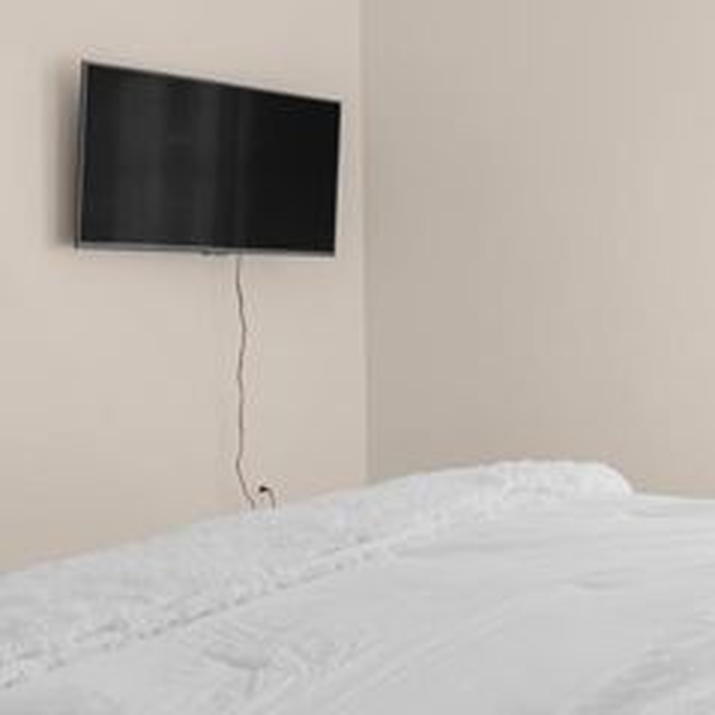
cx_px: 528
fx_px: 1052
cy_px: 268
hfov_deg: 36.7
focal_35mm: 45
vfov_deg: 37.3
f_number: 3.2
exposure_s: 1/80
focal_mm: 12
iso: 100
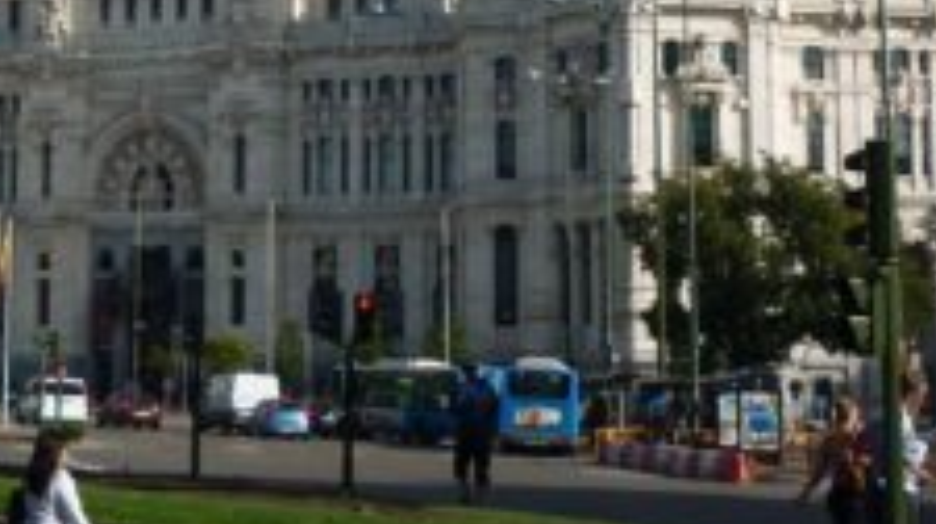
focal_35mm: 104
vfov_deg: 11.2
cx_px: 154
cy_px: -204
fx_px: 2578
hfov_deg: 20.3
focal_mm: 5.5
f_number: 8
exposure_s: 1/200
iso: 80
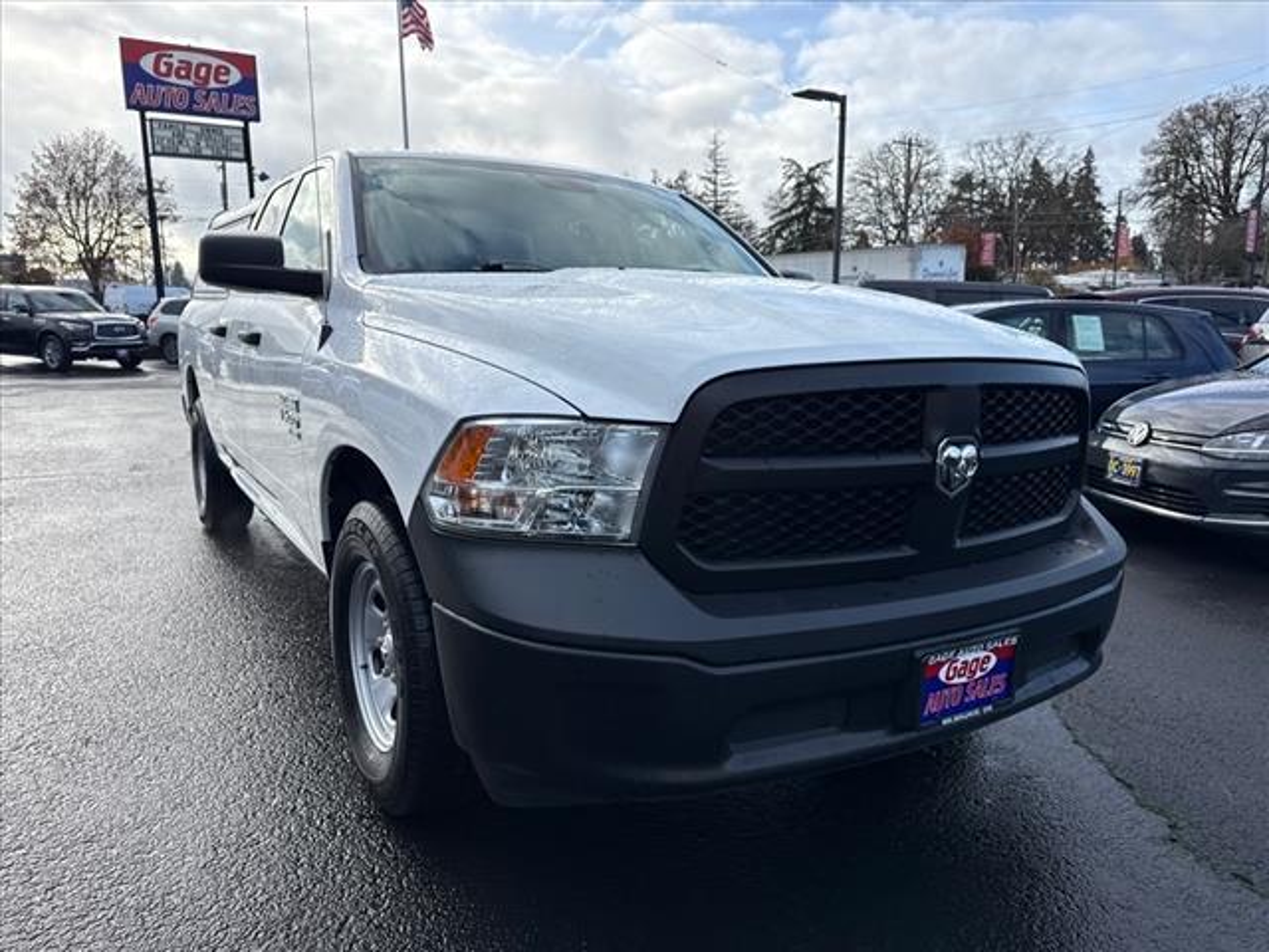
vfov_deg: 56.8
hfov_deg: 71.6
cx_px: 634
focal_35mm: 24
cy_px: 476
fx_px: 880
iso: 80
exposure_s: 1/2445
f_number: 1.78
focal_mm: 6.76
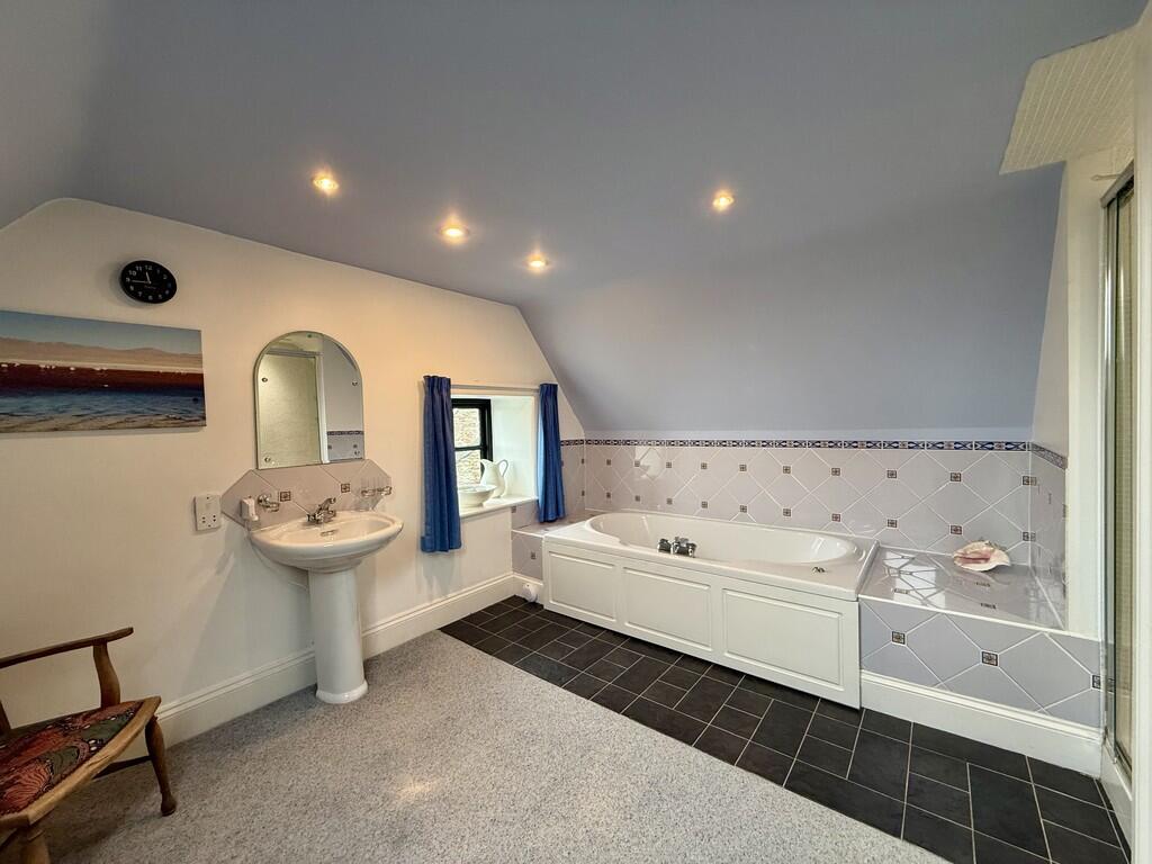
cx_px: 576
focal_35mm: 14
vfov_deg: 85.7
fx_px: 466
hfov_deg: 102.1
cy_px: 432
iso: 200
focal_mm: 2.22
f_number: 2.2
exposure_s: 1/100
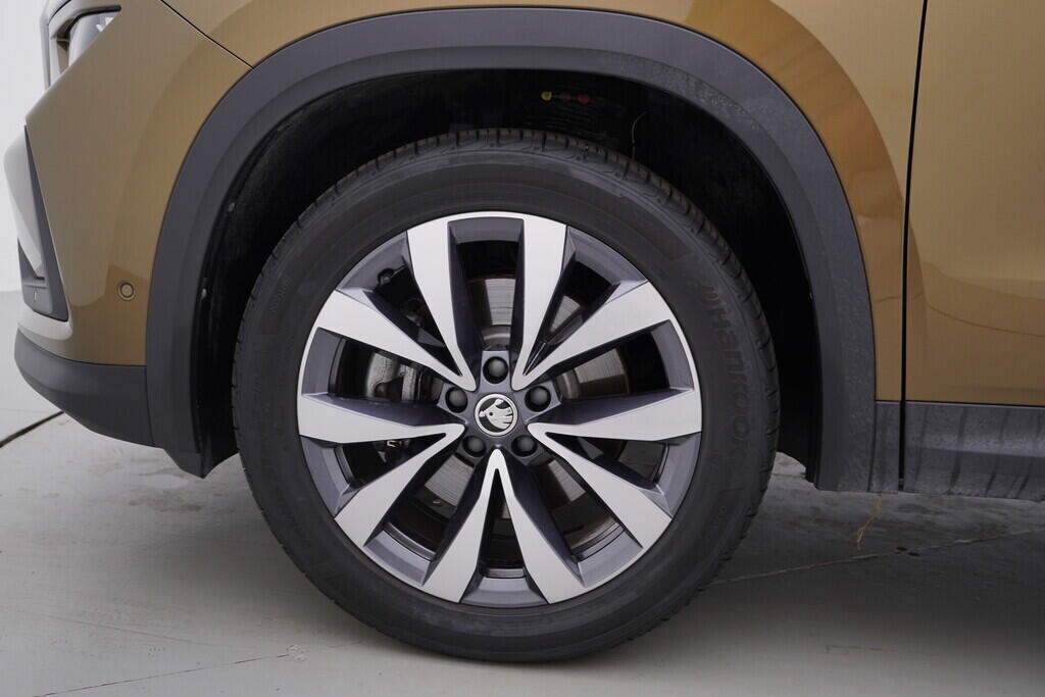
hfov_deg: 53.1
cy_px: 348
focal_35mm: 36
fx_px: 1045
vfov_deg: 36.9
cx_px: 522
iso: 125
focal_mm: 24
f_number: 4
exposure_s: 1/60
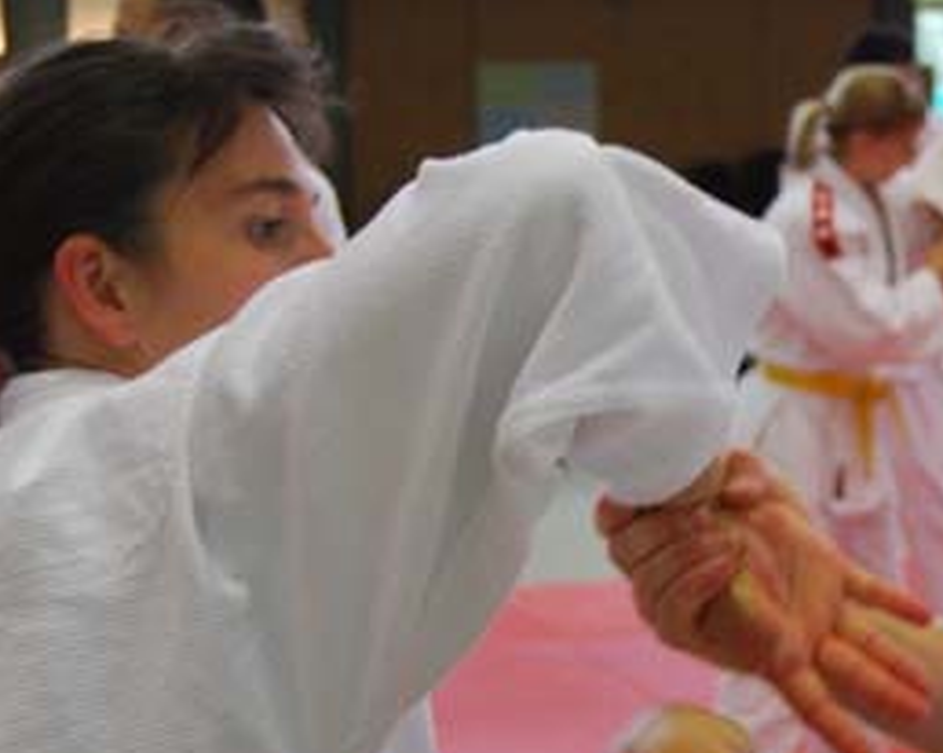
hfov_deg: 18.0
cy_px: 373
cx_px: 852
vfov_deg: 14.7
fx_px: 2928
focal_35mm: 105
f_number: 4.5
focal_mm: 32
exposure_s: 1/30
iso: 250
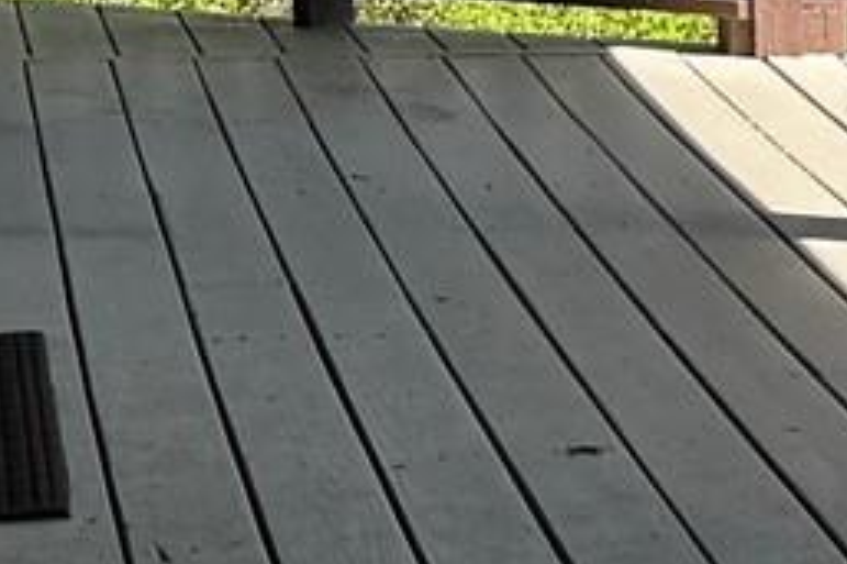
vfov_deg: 6.9
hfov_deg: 8.3
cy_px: 303
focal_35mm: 199
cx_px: 2759
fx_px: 4679
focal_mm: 6.76
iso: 80
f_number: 1.78
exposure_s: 1/1172
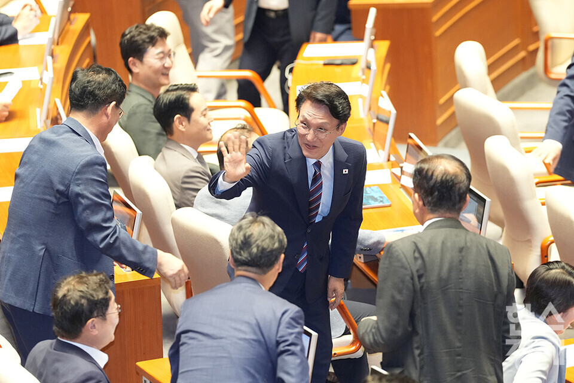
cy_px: 192
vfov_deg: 6.9
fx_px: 3189
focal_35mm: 200
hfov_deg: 10.3
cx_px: 287
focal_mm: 200
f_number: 3.2
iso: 3200
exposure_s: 1/160
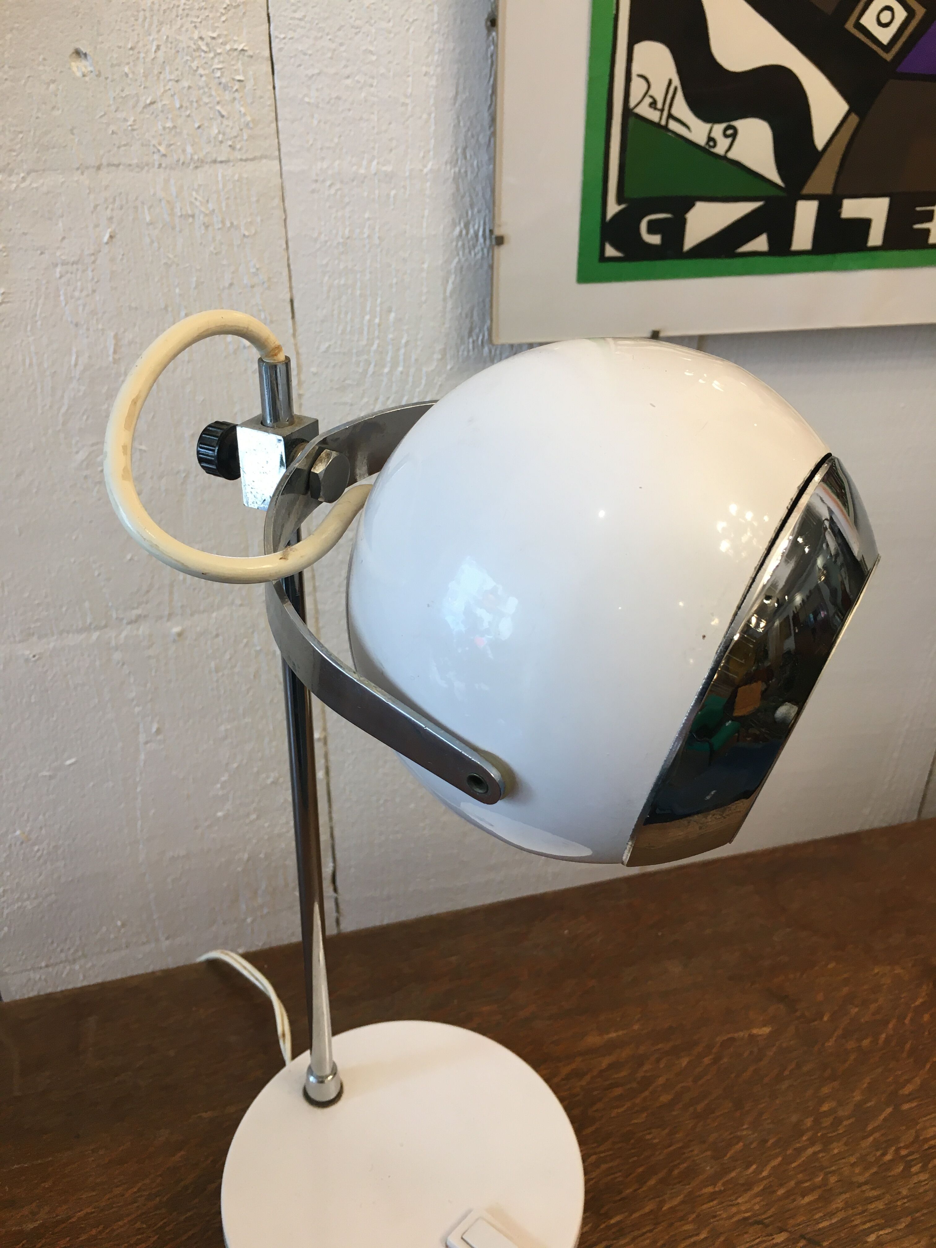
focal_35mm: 29
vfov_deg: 61.7
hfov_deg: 48.2
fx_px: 1046
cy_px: 624
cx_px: 468
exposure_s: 1/33
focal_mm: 4.15
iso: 32
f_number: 2.2
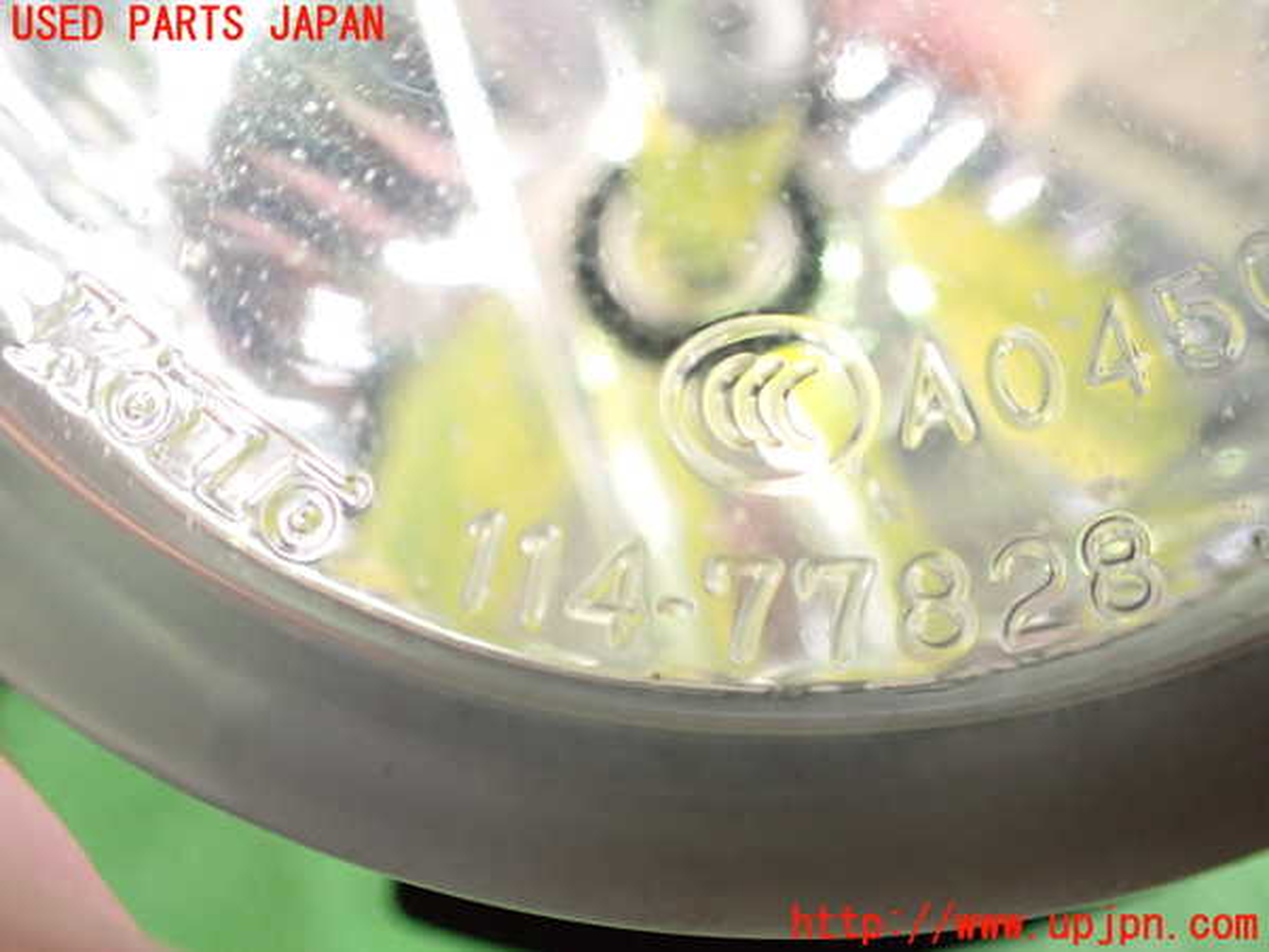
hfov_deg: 60.0
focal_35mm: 30
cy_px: 476
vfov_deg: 46.8
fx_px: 1100
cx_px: 634
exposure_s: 1/60
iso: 800
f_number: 2.3
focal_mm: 5.4
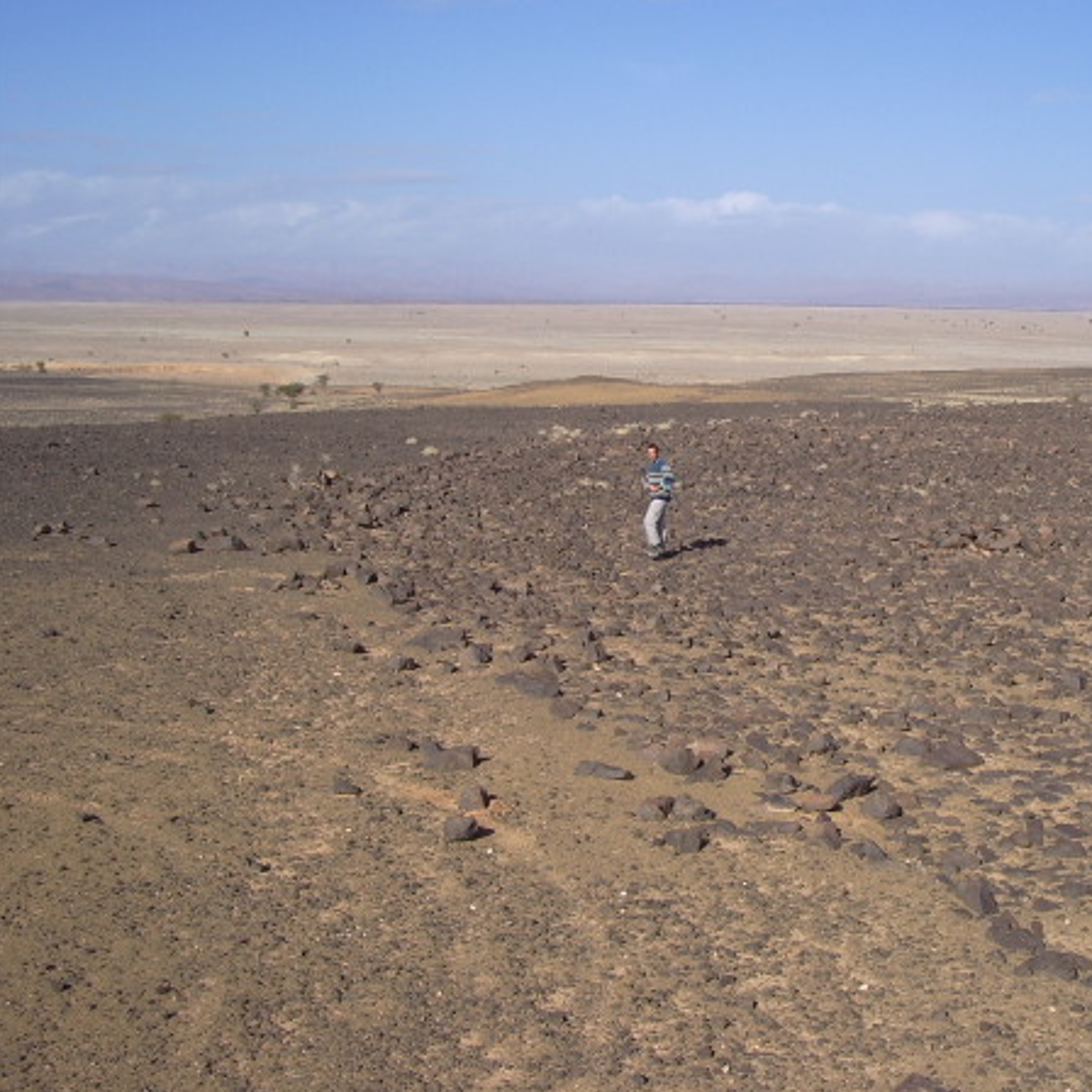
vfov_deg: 35.3
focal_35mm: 48
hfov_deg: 34.9
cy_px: 514
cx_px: 768
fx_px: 1713
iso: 50
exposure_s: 1/640
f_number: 4.3
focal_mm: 5.8
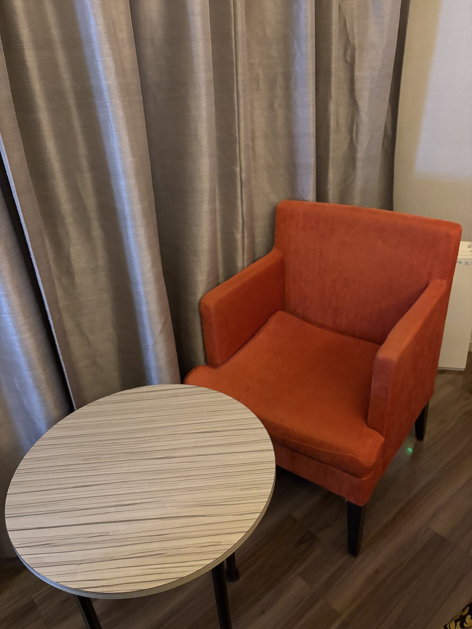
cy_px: 314
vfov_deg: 67.3
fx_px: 473
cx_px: 236
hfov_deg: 53.1
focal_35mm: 26
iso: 800
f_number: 1.6
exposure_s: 1/29
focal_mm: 5.96
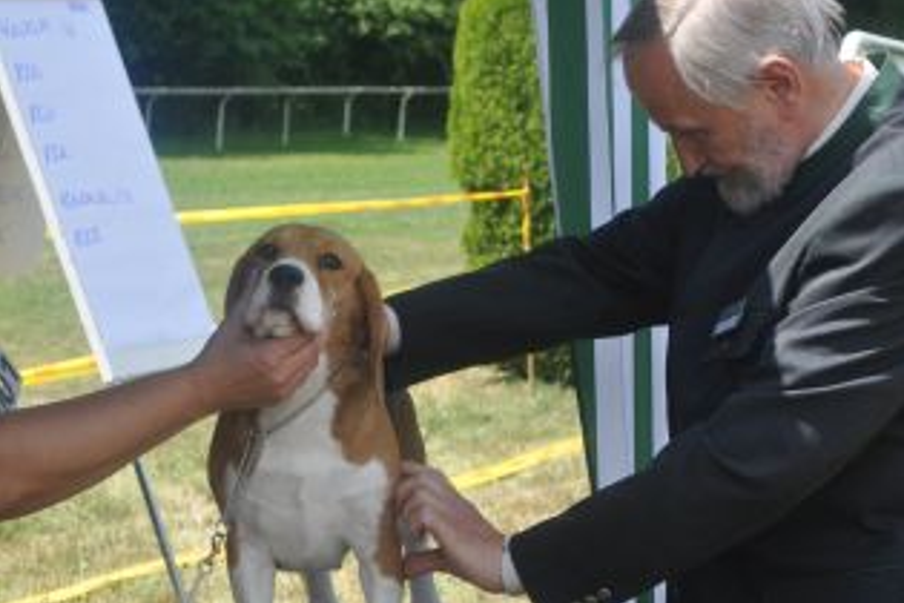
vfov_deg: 10.9
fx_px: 3158
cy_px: 339
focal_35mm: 126
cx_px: 455
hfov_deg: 16.3
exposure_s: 1/250
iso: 200
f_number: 8
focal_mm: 55
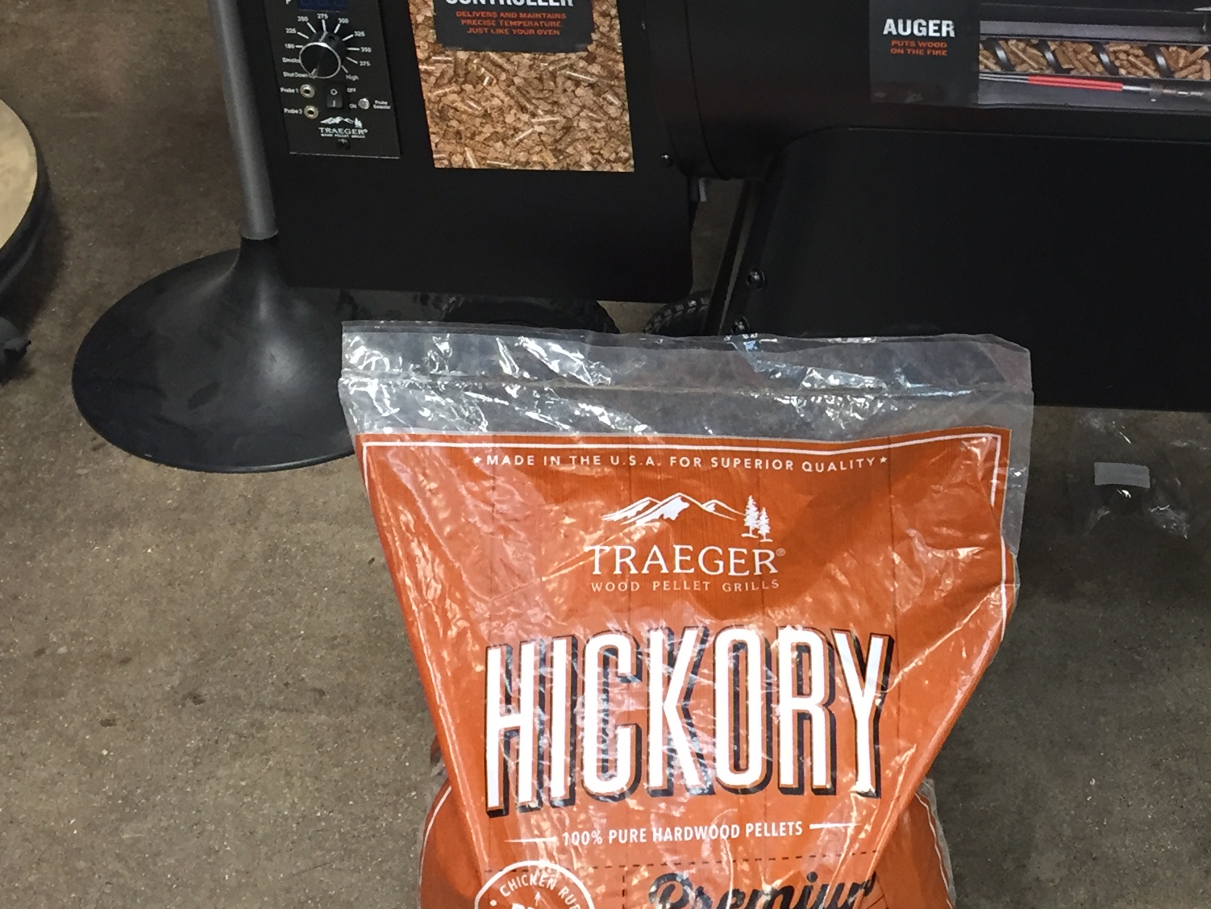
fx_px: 2204
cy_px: 254
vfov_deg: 23.1
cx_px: 1015
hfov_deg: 29.8
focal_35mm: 63
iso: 100
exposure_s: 1/30
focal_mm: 4.15
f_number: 2.2
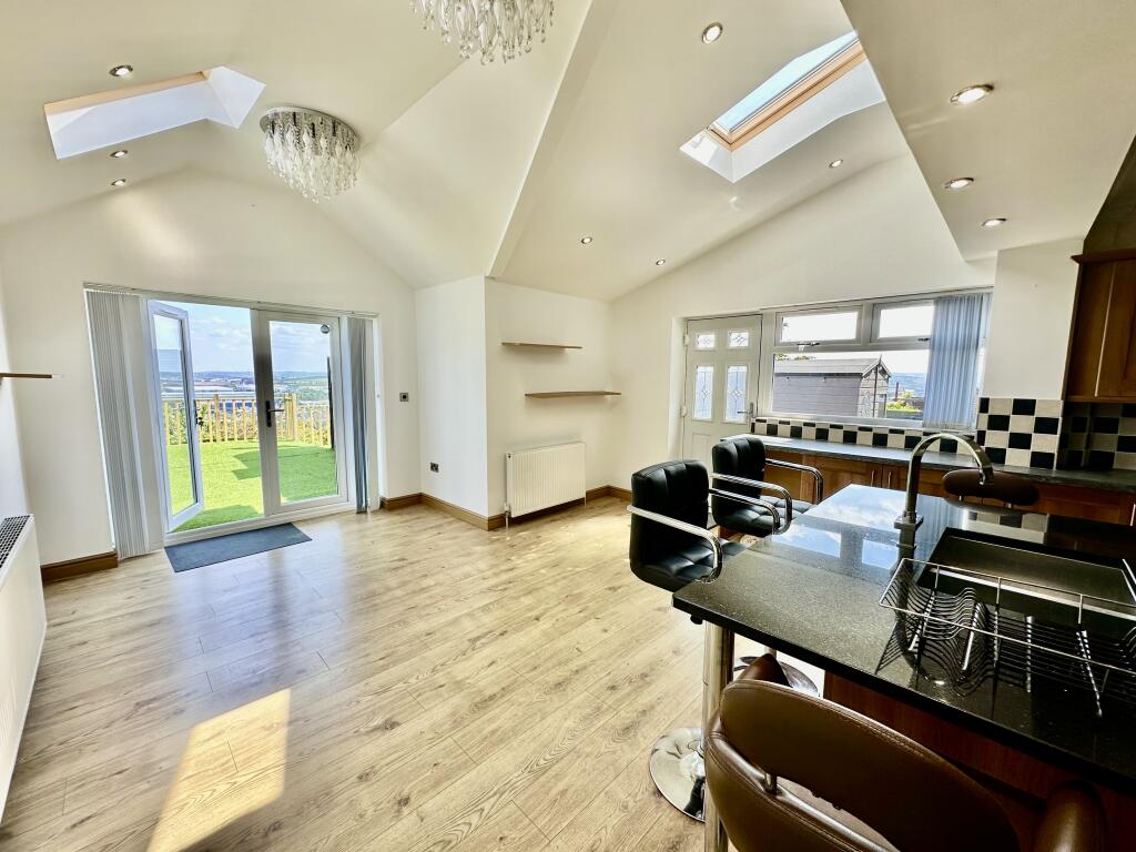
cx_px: 568
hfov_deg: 102.1
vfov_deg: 85.7
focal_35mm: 14
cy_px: 426
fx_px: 459
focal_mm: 2.22
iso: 40
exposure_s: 1/209
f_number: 2.2
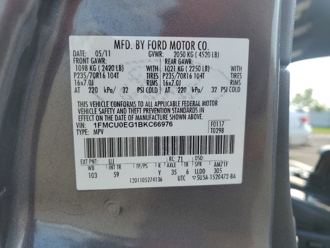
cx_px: 165
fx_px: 248
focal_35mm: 26
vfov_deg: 53.1
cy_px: 124
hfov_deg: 67.3
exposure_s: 1/833
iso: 50
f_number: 1.5
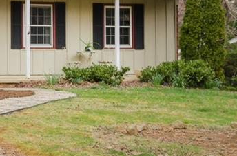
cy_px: -26
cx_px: -111
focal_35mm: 125
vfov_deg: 10.7
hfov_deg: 15.3
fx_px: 820
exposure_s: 1/320
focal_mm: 28
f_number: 8
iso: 200
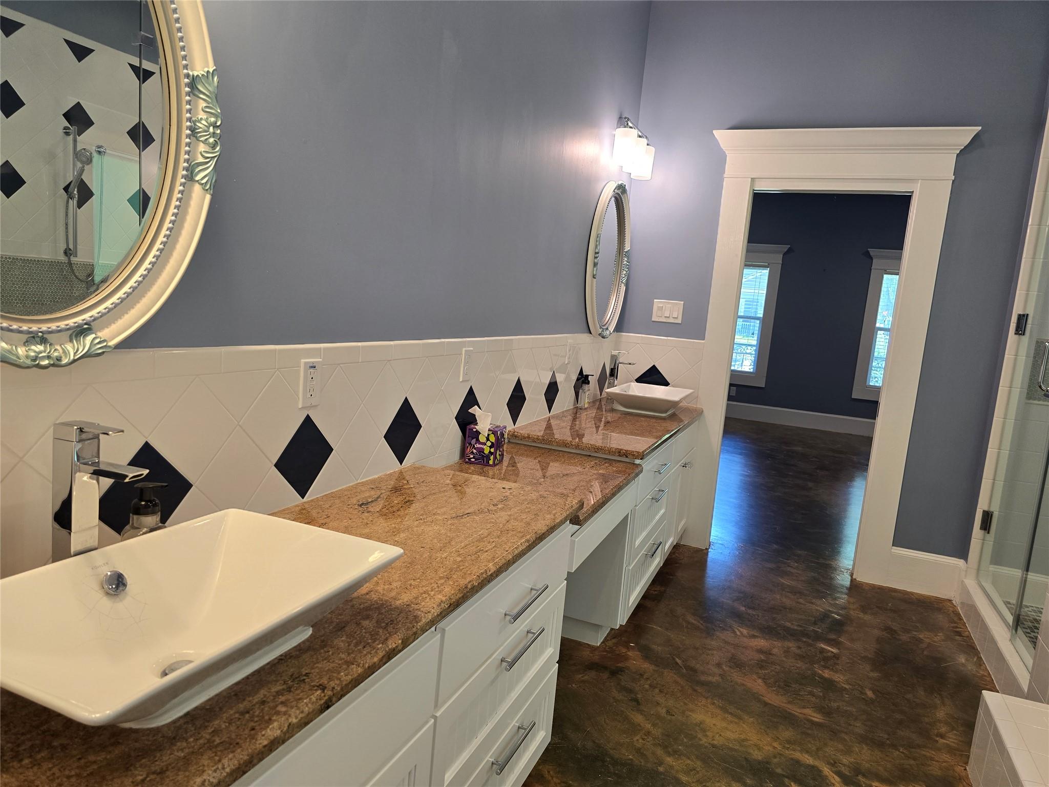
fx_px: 697
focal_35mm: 23
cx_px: 524
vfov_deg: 58.9
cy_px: 394
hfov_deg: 73.9
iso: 125
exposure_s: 1/120
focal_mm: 6.3
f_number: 1.7
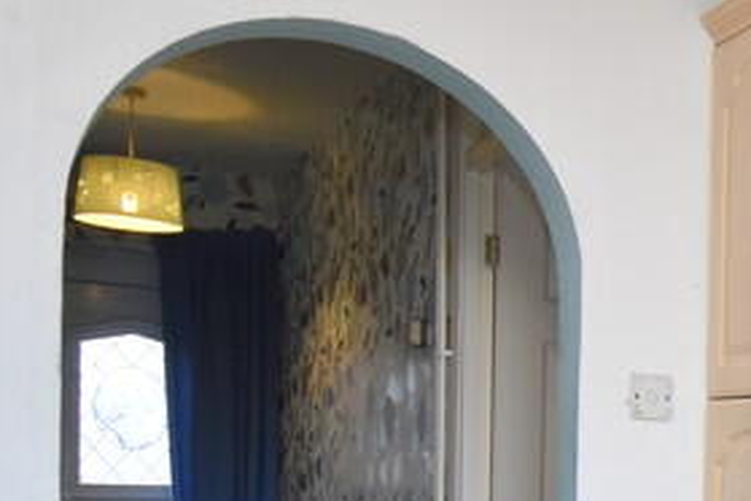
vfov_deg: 23.3
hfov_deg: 27.5
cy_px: 532
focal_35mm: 55
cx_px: 1066
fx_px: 1147
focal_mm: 10
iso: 800
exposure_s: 1/160
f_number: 4.5
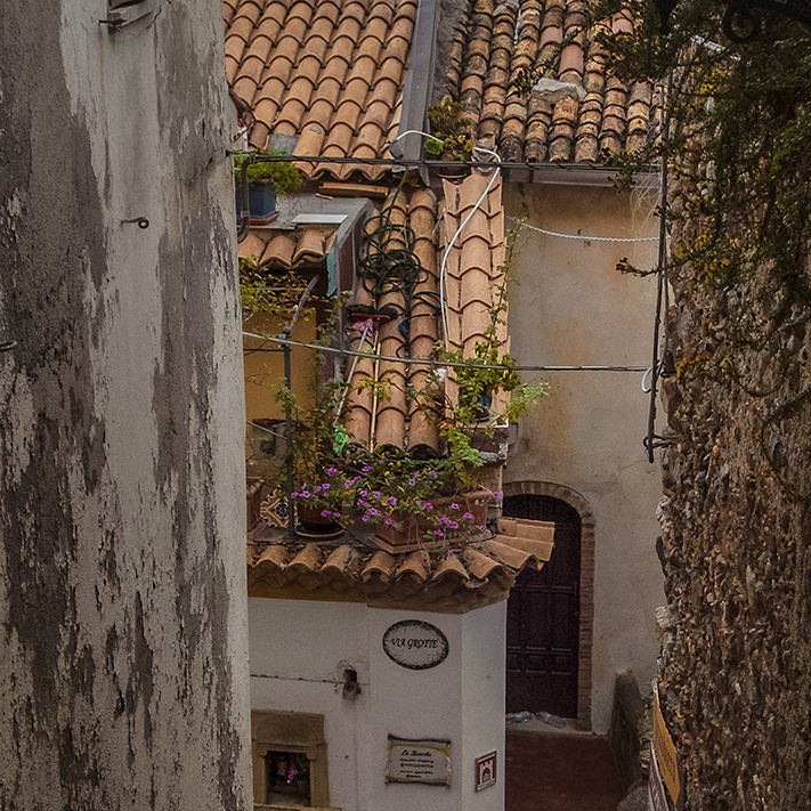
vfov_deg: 22.4
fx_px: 2041
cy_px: 490
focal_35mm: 77
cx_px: 474
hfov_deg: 22.5
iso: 500
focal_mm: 18.8
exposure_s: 1/250
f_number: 6.4
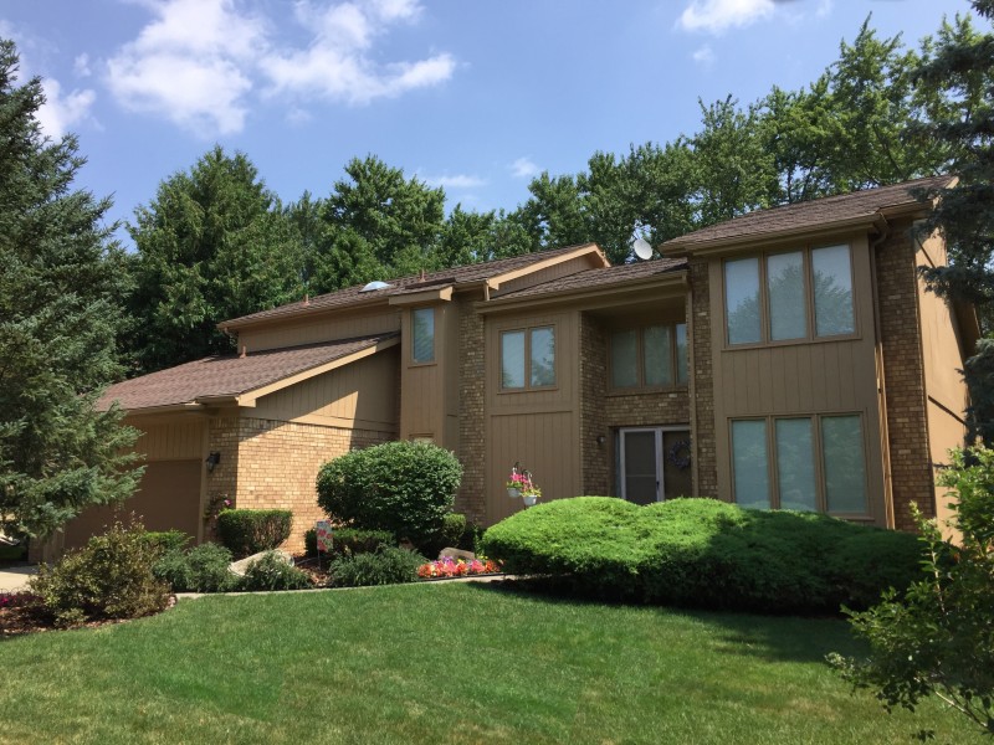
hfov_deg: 61.7
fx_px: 833
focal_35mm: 29
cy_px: 372
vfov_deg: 48.2
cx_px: 497
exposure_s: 1/1522
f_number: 2.2
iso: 32
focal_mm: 4.15
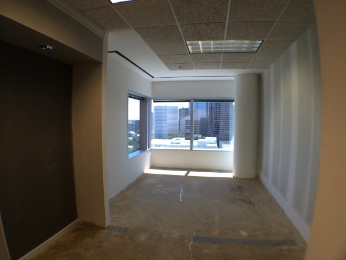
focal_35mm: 30
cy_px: 130
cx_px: 173
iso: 64
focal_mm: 4.12
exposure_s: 1/120
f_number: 2.2
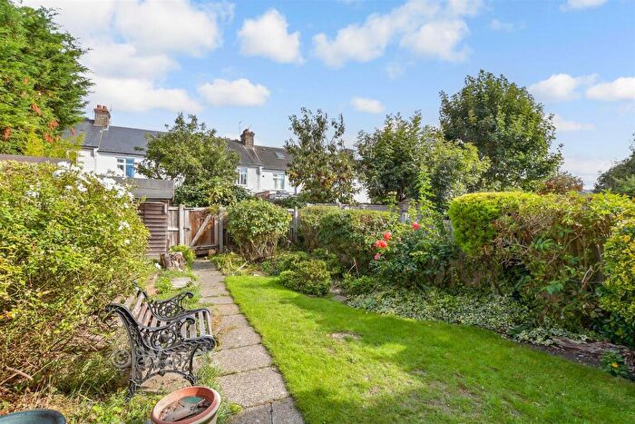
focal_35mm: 15
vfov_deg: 77.4
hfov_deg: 100.4
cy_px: 212
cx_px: 318
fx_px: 265
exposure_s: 1/125
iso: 160
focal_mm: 10
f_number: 8
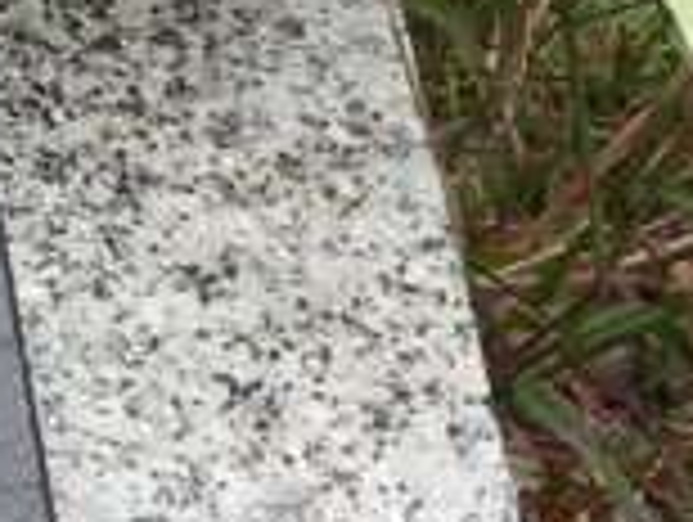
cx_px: -1354
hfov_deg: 7.5
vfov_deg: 6.4
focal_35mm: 232
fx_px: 4652
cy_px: 333
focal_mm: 6.3
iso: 100
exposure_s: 1/250
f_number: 3.2
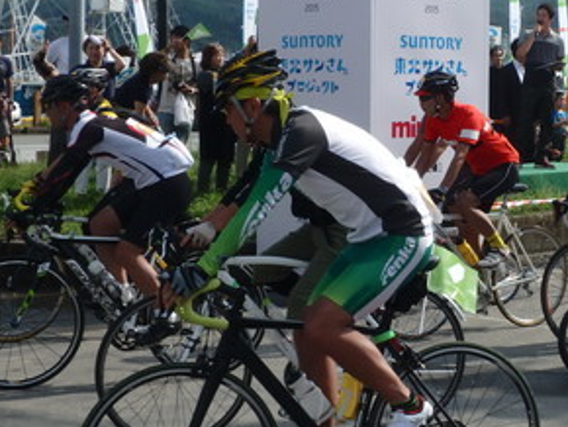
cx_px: 515
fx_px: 1412
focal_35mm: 86
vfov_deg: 17.2
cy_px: 180
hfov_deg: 22.2
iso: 125
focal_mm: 6.9
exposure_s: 1/800
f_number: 5.1
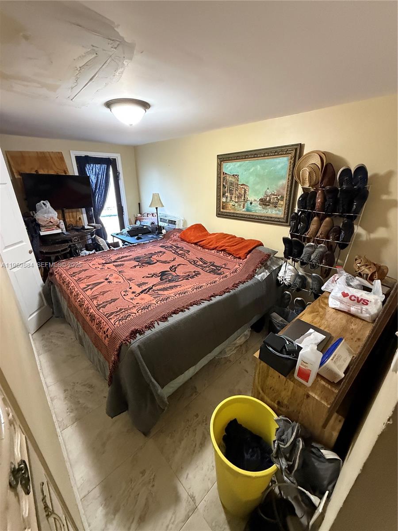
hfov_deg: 85.7
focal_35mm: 14
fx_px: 215
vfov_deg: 102.1
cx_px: 199
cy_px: 266
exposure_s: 1/60
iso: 640
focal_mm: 2.22
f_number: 2.2
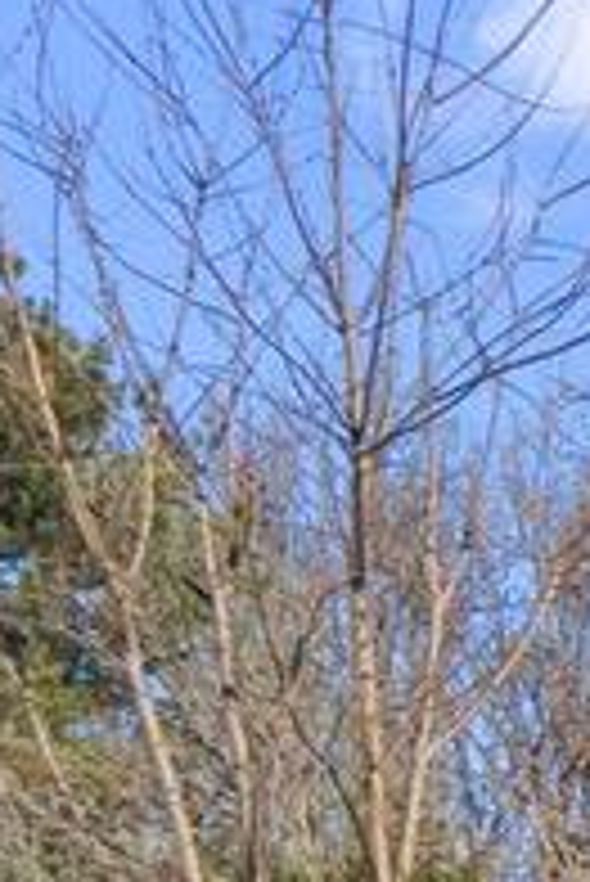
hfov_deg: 5.7
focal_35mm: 132
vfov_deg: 15.5
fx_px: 3239
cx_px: 3225
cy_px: 594
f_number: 9.5
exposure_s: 1/125
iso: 320
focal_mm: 12
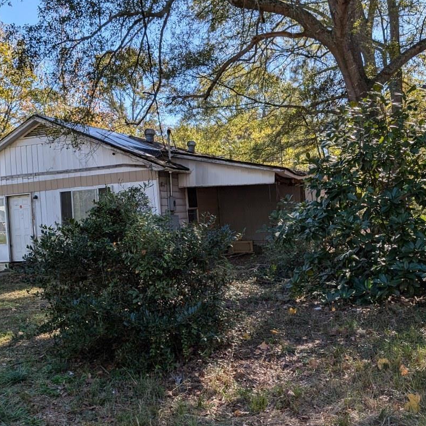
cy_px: 210
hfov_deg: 41.8
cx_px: 198
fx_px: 557
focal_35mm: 40
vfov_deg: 41.9
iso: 19
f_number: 1.68
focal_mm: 6.9
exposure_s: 1/567
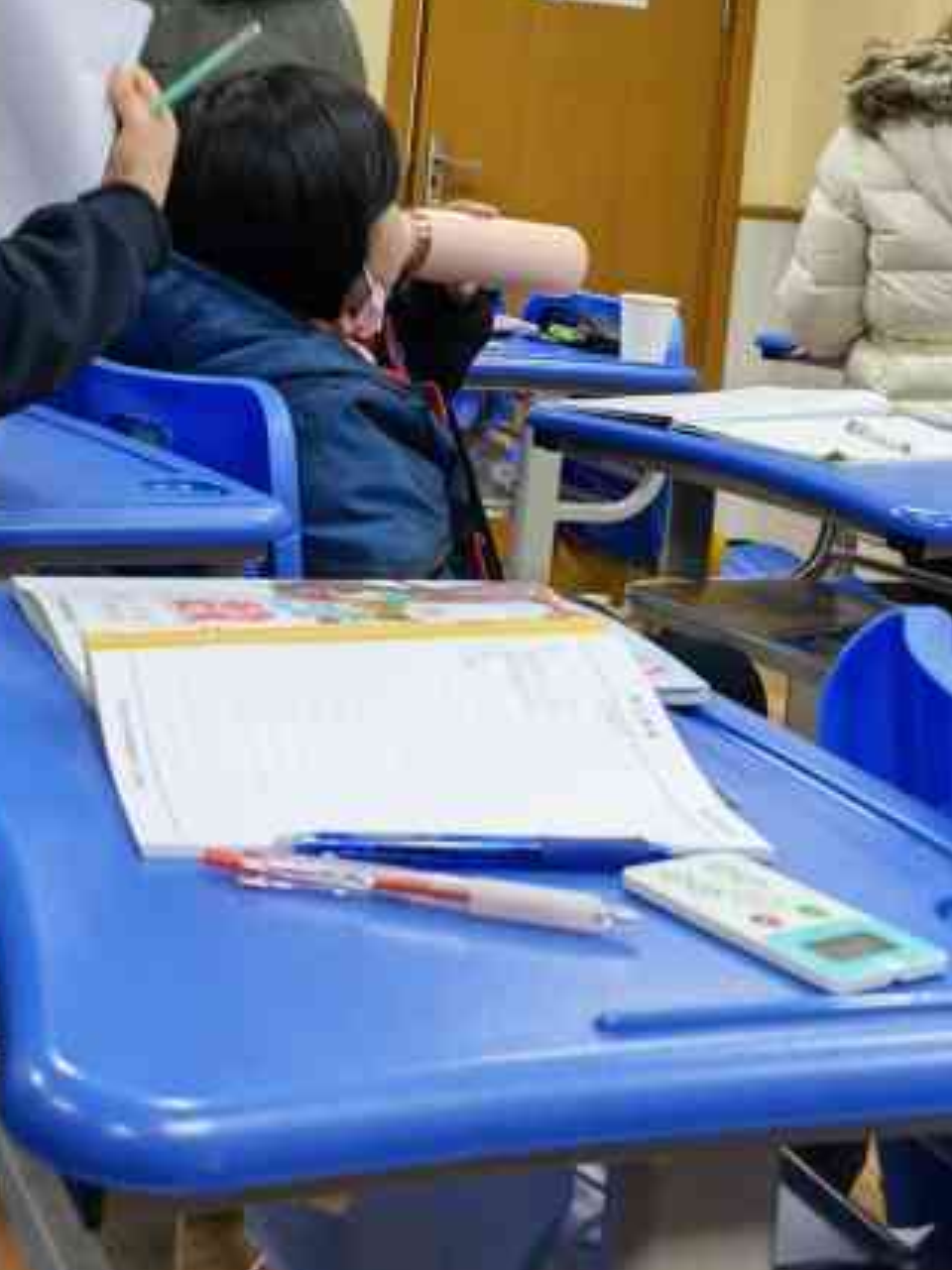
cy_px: 278
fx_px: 2165
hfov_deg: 24.7
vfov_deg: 31.9
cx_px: 333
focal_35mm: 59
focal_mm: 6.67
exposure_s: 1/50
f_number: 1.9
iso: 100
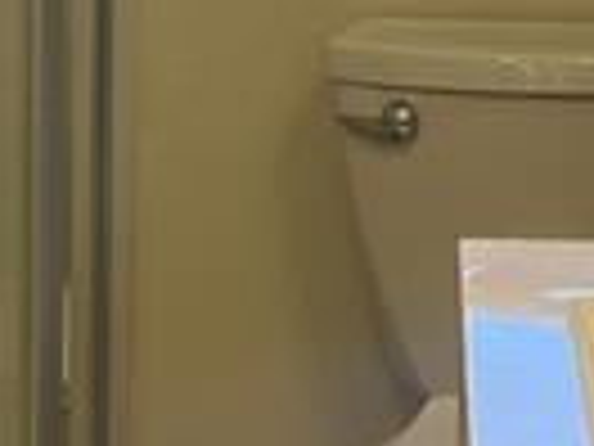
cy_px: -306
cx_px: 382
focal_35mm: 202
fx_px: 3466
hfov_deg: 9.8
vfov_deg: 7.2
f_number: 1.5
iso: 50
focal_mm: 5.7
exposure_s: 1/188
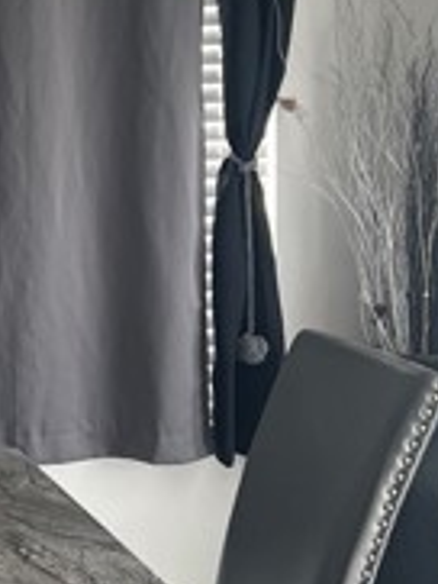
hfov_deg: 15.5
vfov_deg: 21.3
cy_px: 265
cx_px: -84
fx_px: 1550
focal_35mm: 92
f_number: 1.5
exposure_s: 1/121
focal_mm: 5.7
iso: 80
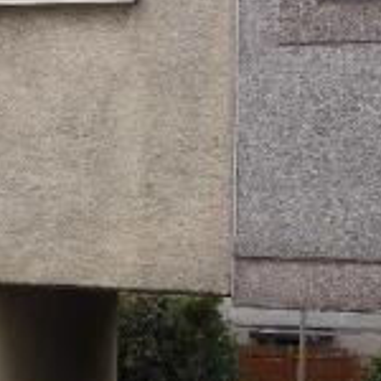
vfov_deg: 14.5
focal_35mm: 120
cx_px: -199
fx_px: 1494
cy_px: 243
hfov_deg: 13.6
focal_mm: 6.3
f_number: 3.5
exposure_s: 1/197
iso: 80
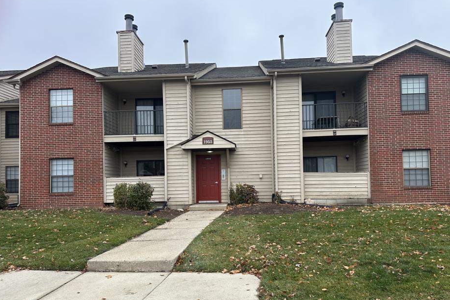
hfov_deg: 69.4
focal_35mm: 26
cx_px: 231
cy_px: 170
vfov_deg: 49.4
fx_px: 325
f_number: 1.78
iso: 80
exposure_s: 1/642
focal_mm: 6.86
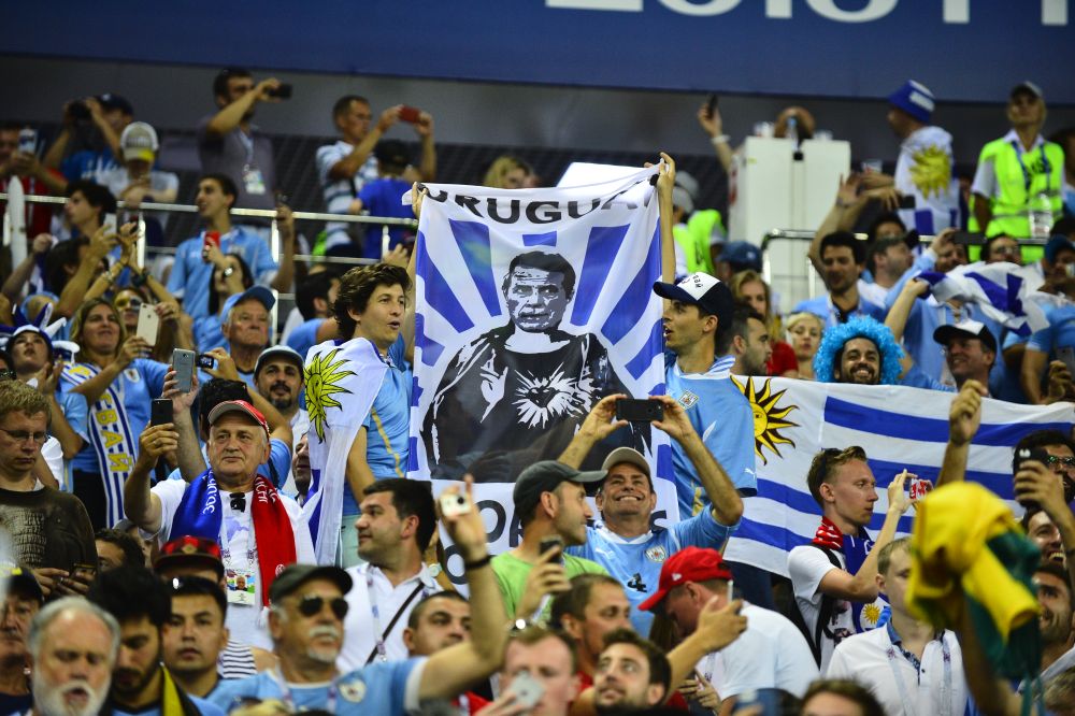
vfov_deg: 9.8
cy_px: 358
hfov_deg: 14.7
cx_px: 538
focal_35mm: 140
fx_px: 4179
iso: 2000
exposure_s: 1/500
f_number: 2.8
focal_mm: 140
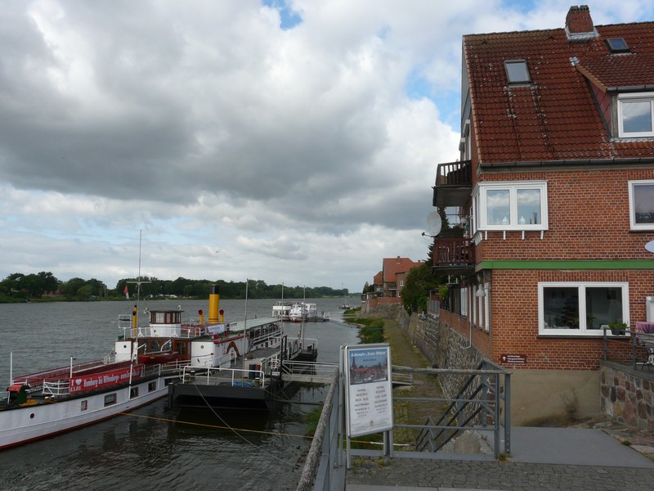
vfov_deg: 49.7
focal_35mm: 28
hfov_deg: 63.4
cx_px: 327
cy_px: 246
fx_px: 529
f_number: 5.6
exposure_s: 1/320
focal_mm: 4.6
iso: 100
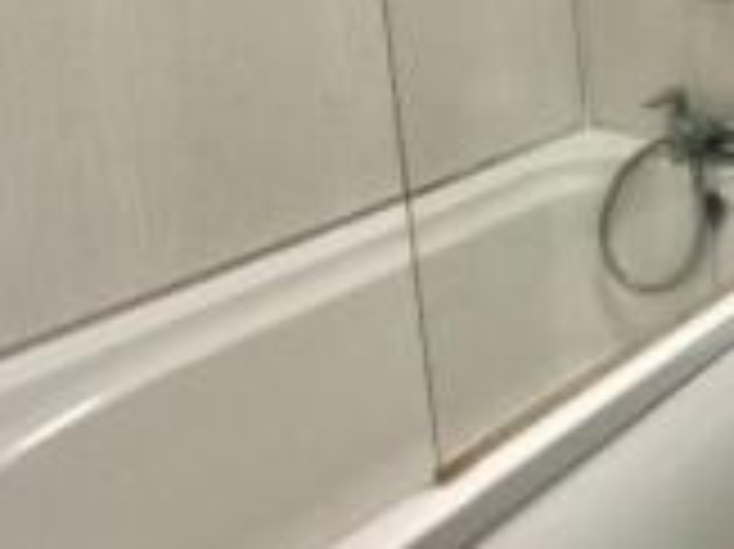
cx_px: 1124
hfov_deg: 26.5
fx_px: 1059
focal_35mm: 50
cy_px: -101
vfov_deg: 26.1
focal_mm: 2.22
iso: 160
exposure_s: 1/100
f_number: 2.2
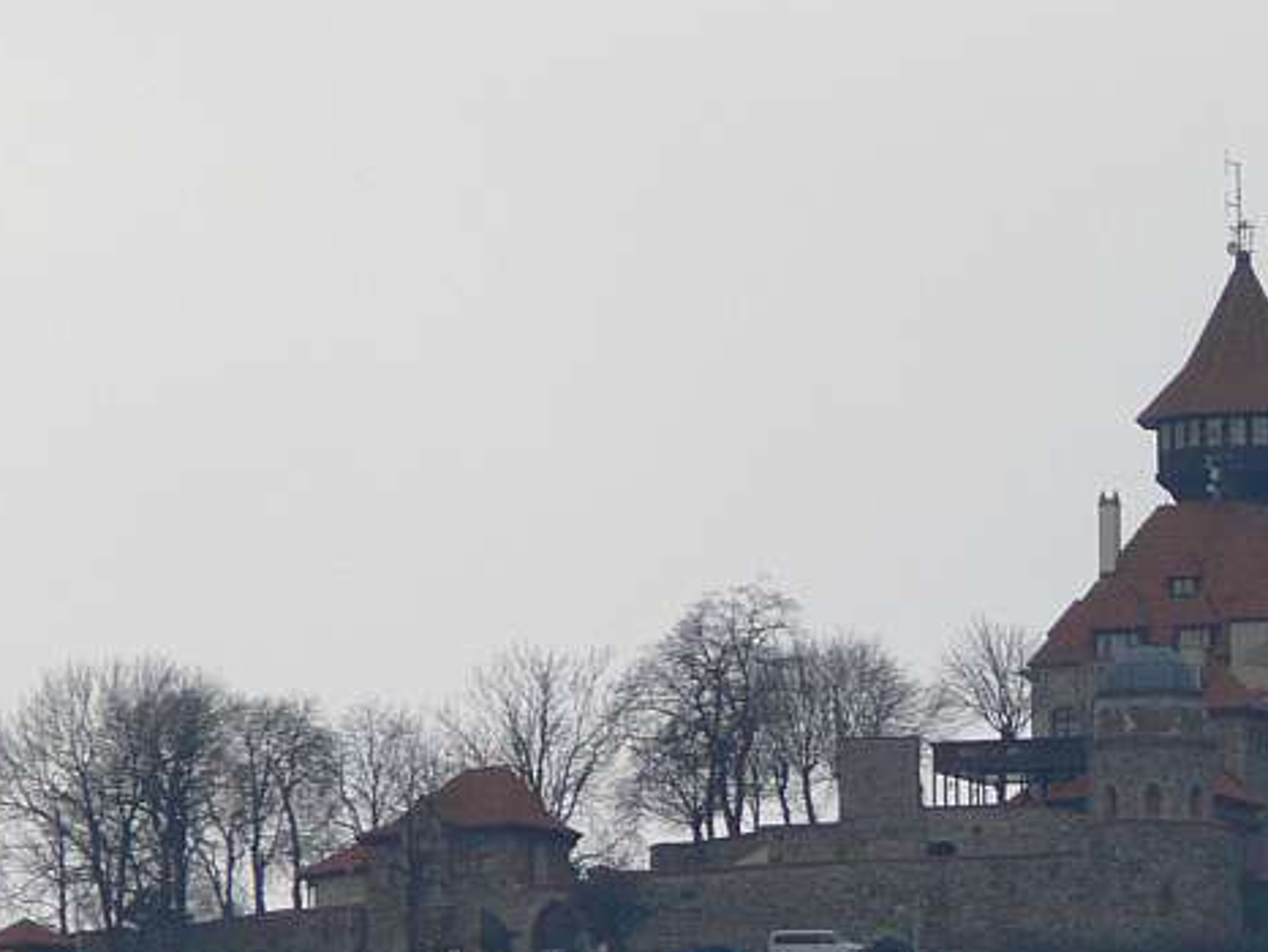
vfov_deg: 1.3
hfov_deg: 1.7
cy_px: 583
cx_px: 1434
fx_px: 43100
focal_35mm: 1176
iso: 100
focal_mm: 88.8
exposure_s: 1/250
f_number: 5.6
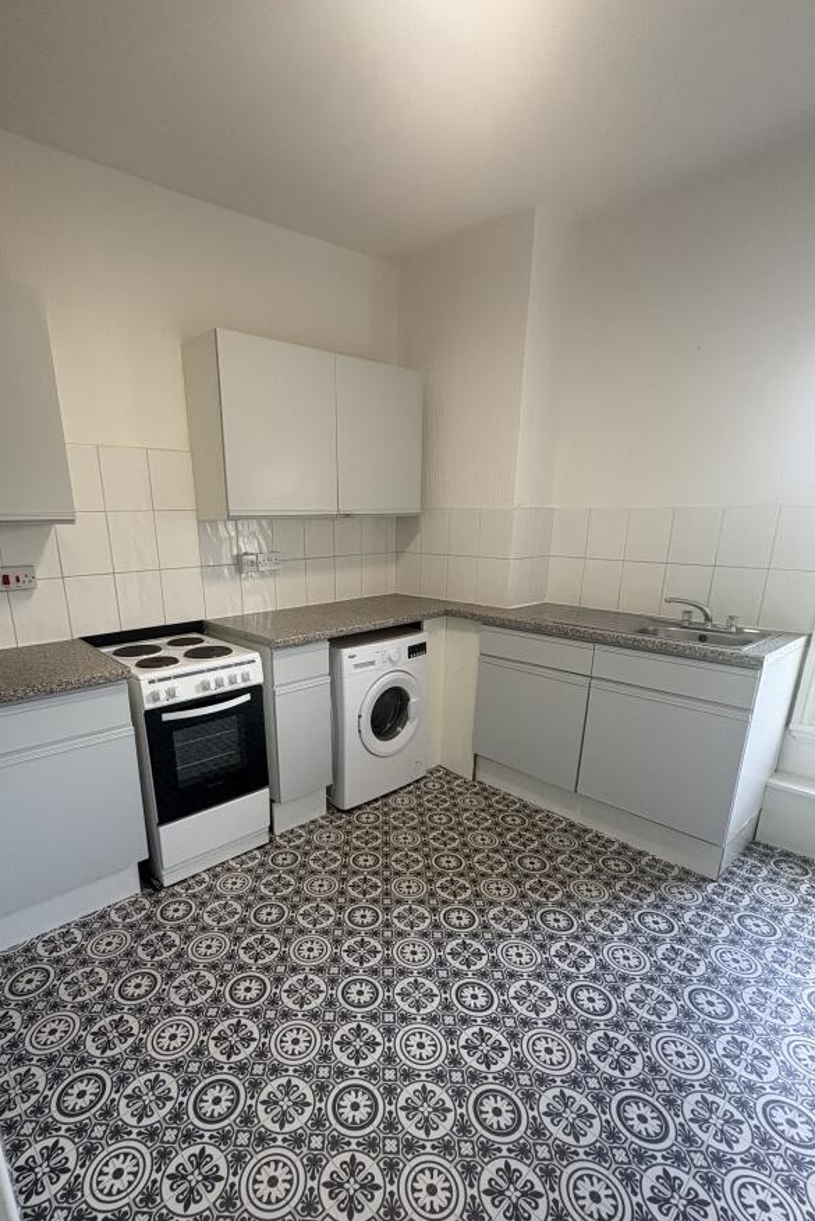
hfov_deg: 70.1
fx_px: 577
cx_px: 350
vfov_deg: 92.8
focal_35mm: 17
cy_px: 684
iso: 200
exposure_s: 1/99
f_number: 2.2
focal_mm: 2.22
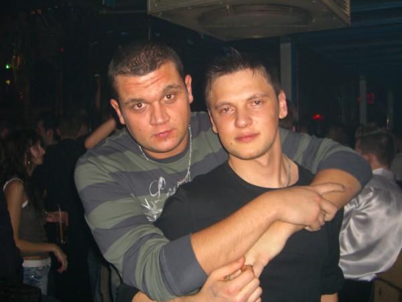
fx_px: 441
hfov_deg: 49.0
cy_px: 151
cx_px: 201
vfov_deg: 37.7
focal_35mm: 38
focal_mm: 7.9
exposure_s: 1/60
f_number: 2.8
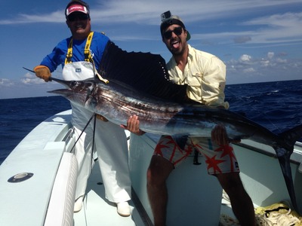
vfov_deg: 42.9
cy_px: 113
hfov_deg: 55.4
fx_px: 288
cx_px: 151
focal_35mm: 33
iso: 50
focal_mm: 4.12
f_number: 2.4
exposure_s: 1/3012
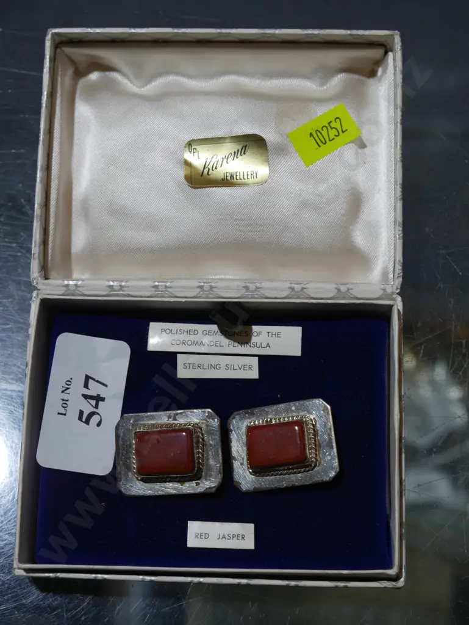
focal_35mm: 62
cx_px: 234
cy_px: 312
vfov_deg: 31.2
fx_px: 1119
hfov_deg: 23.7
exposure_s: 1/100
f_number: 5.4
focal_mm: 31
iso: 200
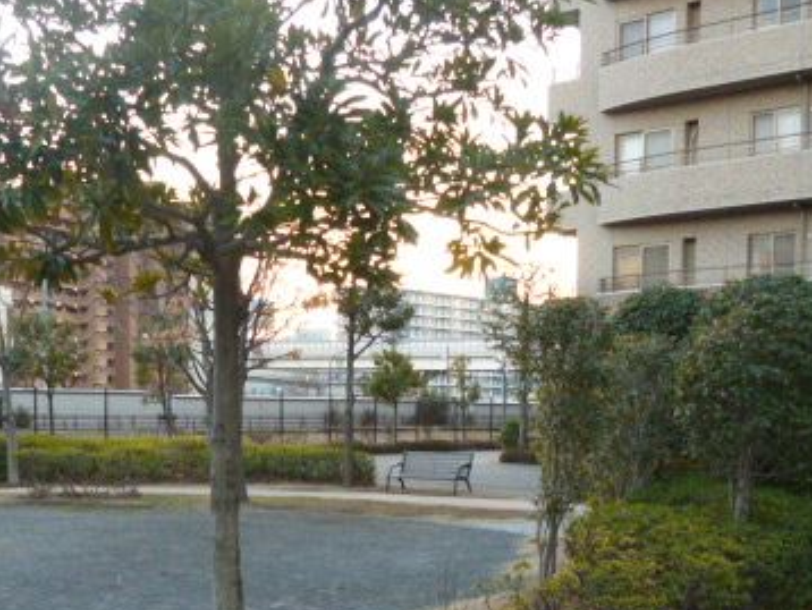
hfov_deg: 38.1
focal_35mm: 50
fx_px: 1174
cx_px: 361
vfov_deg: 28.5
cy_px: 497
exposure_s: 1/60
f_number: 3.1
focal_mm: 5
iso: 400
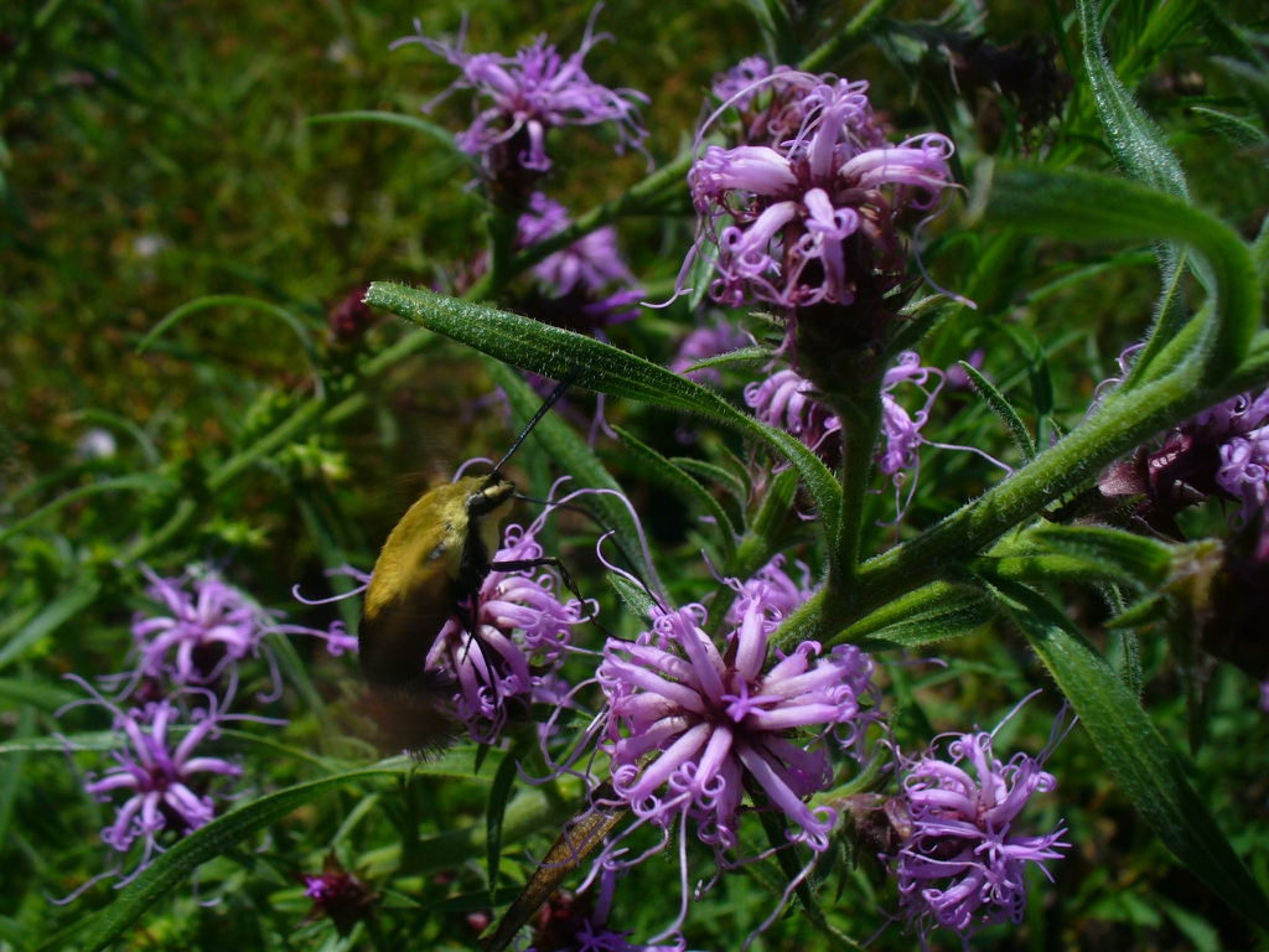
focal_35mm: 37
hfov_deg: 50.1
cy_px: 476
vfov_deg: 38.7
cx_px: 634
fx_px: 1356
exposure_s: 1/640
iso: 80
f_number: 5.6
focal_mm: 6.1
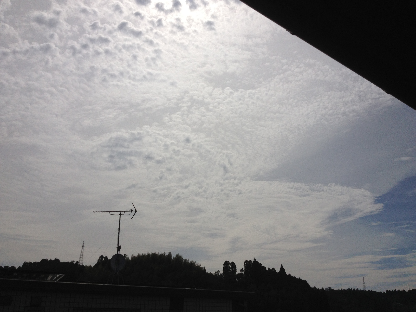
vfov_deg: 40.7
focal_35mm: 35
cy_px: 156
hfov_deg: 52.6
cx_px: 208
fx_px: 421
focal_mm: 4.28
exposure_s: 1/13889
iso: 64
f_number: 2.4
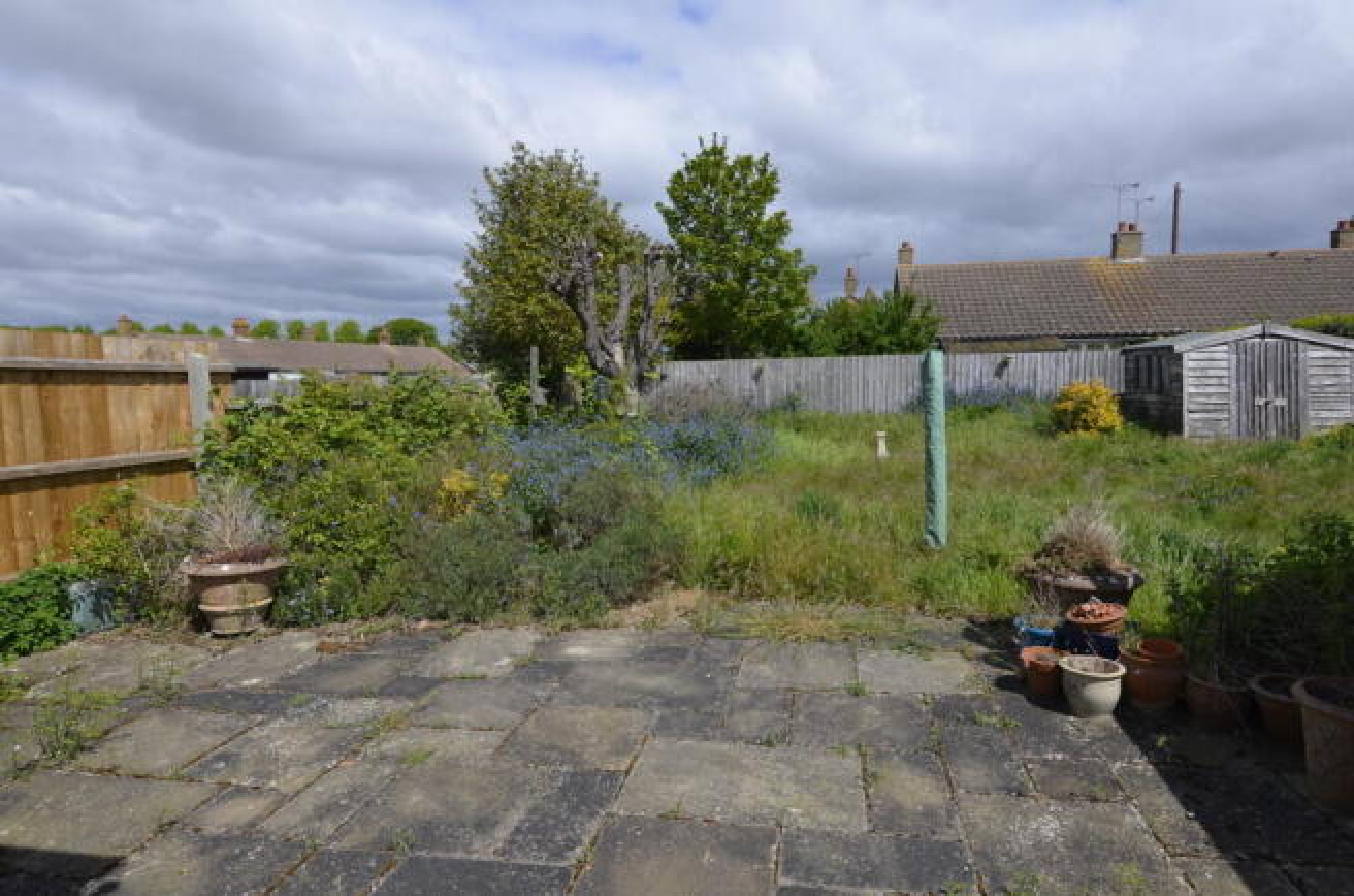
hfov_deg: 85.6
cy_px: 448
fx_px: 732
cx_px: 677
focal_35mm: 20
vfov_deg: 62.9
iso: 100
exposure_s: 1/250
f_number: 8
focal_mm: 13
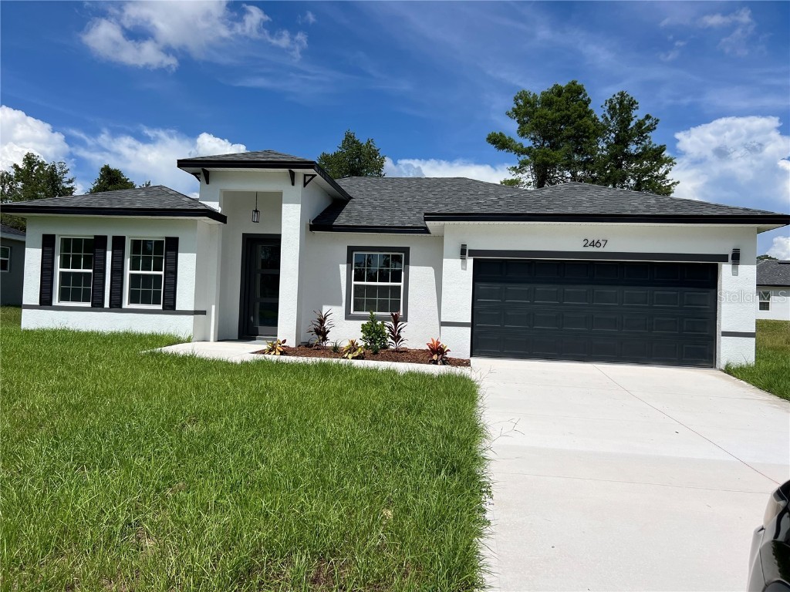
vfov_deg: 53.1
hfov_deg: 67.3
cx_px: 395
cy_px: 296
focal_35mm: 26
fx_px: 593
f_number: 1.5
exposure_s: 1/9434
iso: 50
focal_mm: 5.7
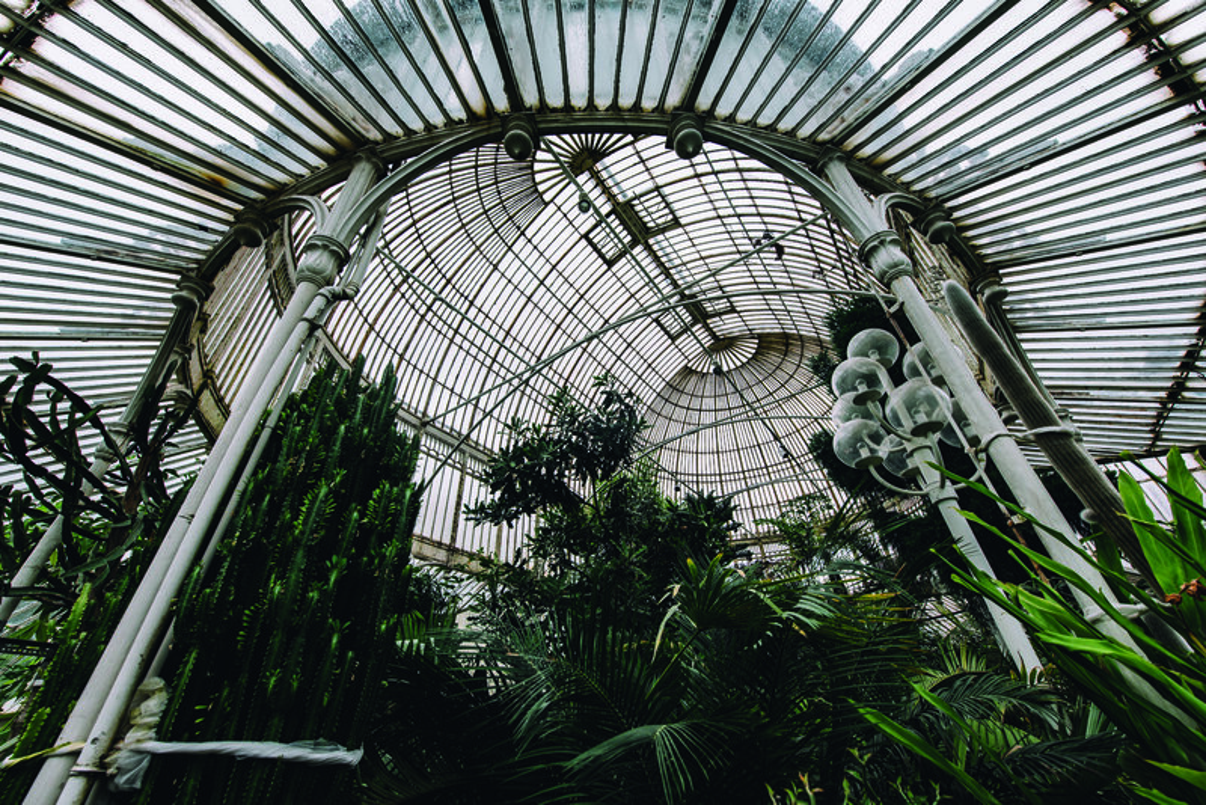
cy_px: 402
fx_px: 469
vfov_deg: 81.3
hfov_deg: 104.2
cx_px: 603
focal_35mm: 14
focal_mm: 14
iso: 100
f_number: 7.1
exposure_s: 1/250
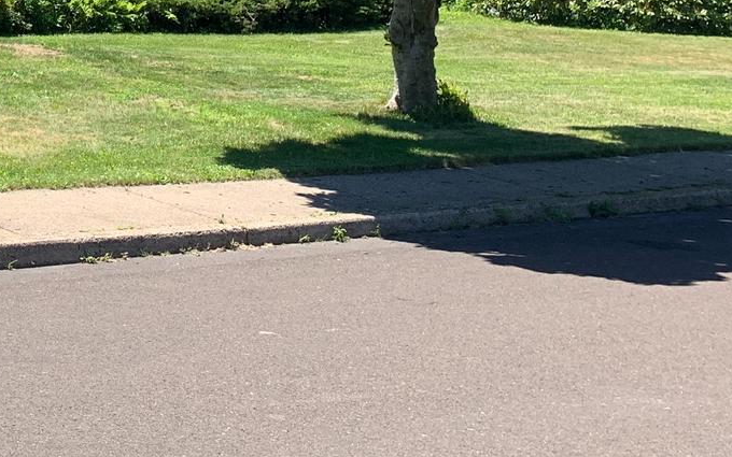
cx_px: -291
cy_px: -153
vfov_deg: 15.0
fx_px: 1656
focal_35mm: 83
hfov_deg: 21.7
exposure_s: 1/1054
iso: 25
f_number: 1.8
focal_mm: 4.25
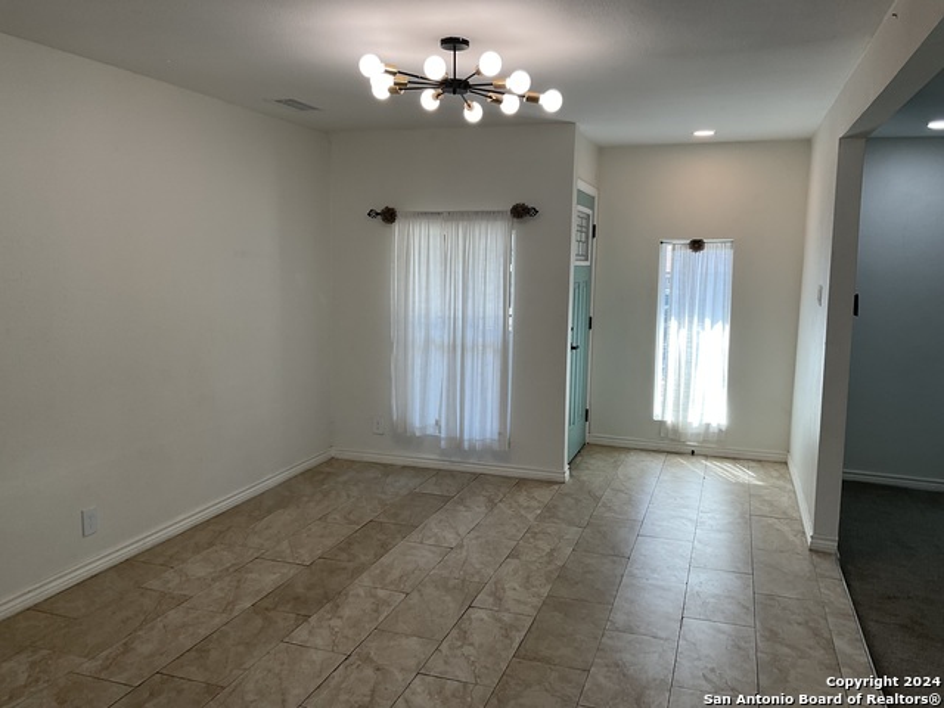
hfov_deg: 61.7
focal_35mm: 29
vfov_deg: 48.2
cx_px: 472
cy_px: 354
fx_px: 791
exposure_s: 1/120
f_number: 1.8
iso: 32
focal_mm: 3
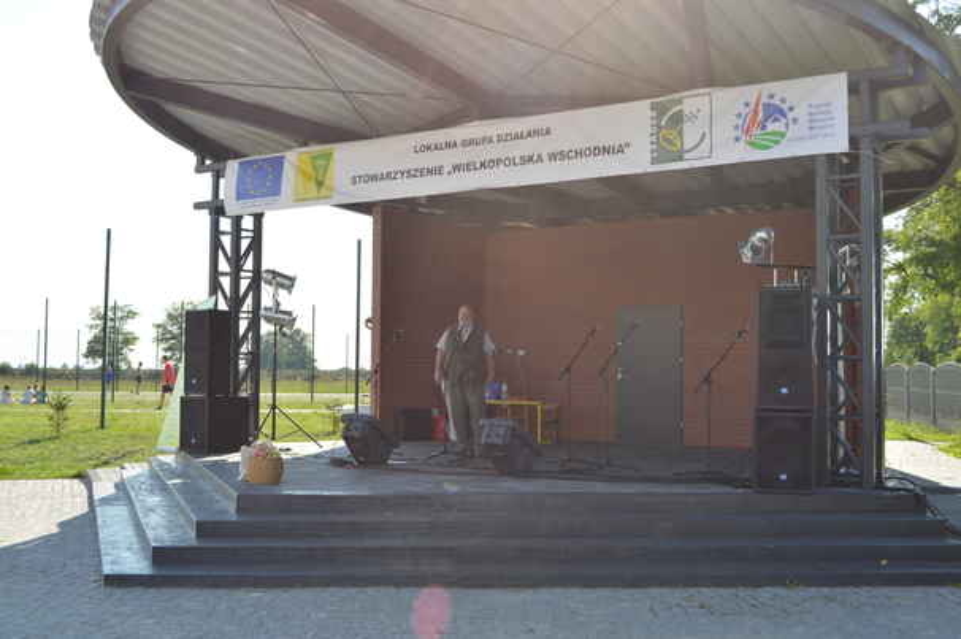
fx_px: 1040
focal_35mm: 39
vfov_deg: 34.2
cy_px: 320
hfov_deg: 49.6
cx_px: 480
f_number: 5.6
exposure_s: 1/200
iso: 100
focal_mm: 26
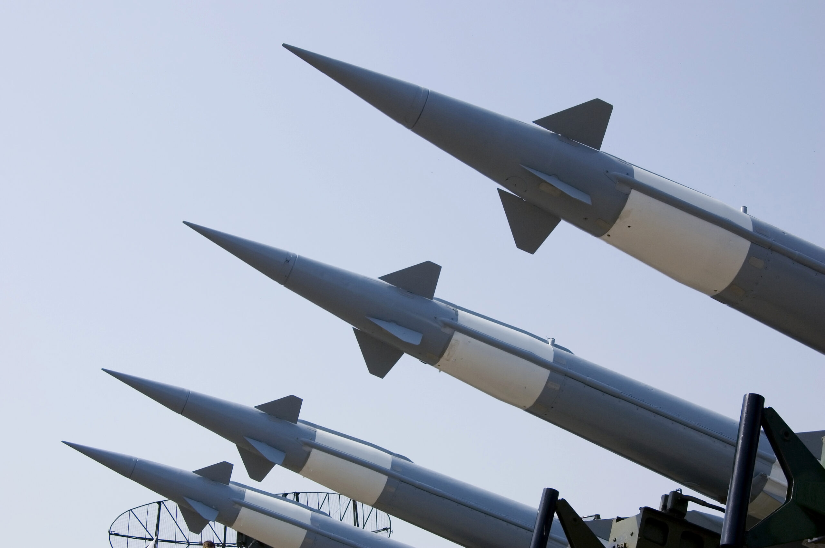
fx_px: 1305
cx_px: 412
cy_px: 274
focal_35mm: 57
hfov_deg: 35.1
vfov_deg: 23.7
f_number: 13
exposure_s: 1/640
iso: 200
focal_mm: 38
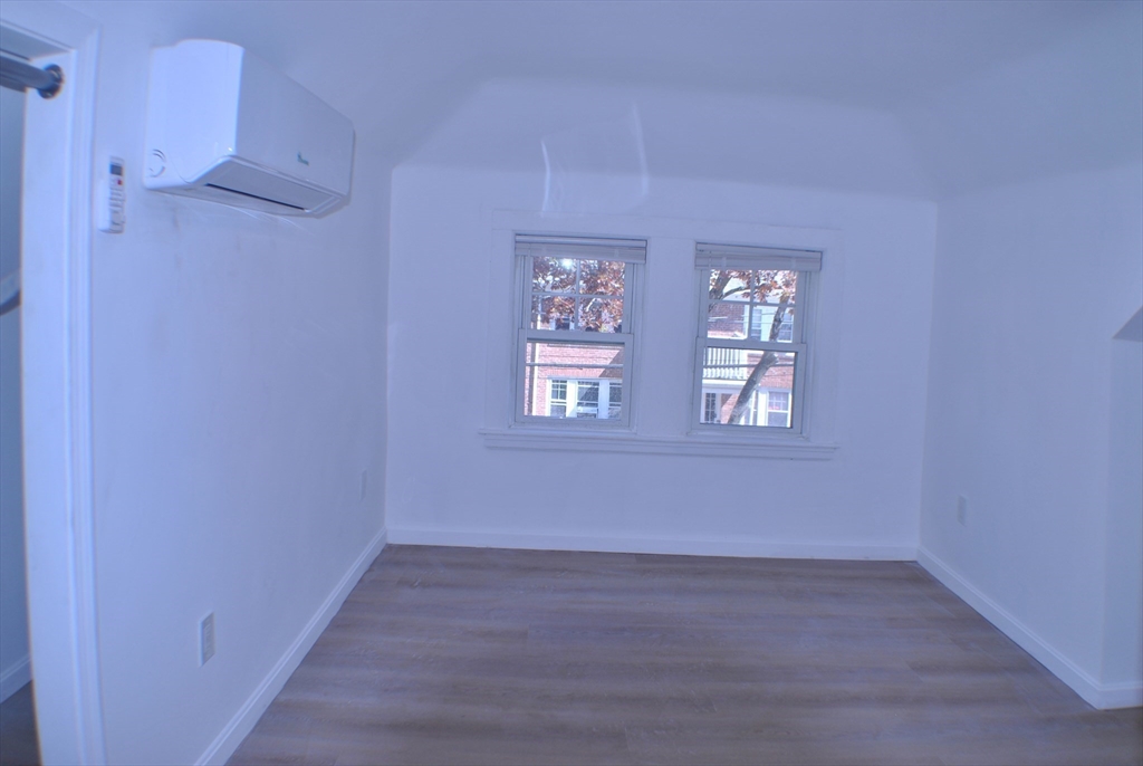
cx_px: 572
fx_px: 1145
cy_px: 383
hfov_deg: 53.1
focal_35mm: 36
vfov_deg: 37.0
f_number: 4
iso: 100
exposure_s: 1/100
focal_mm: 24
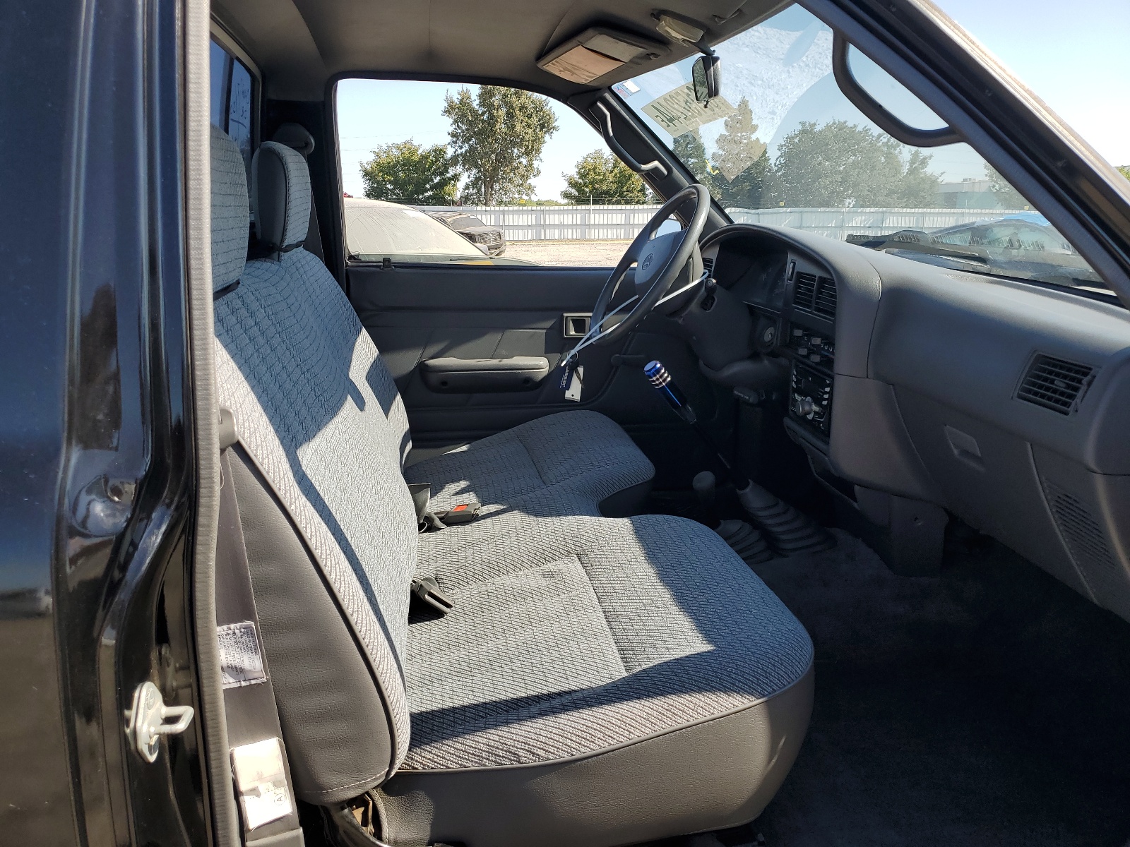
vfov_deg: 53.1
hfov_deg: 67.3
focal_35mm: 26
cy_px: 424
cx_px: 565
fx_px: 849
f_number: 1.5
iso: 50
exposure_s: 1/1250
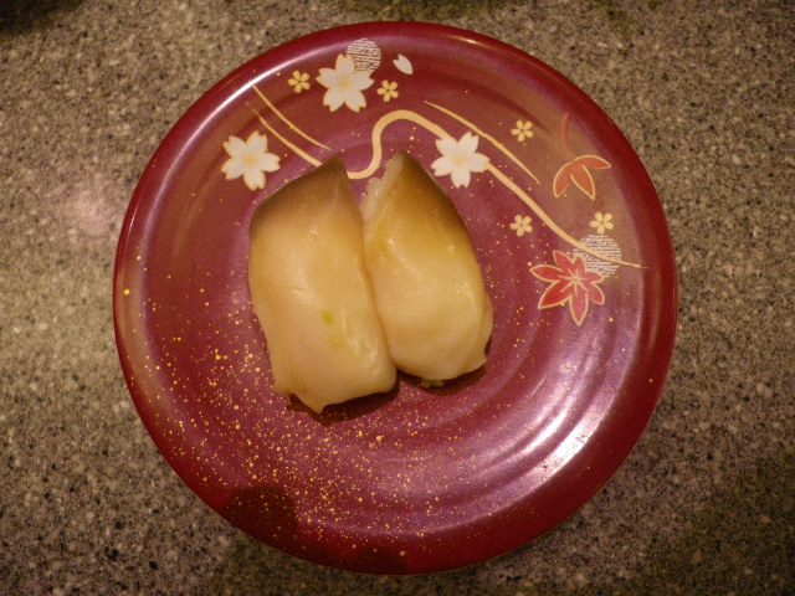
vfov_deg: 49.7
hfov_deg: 63.4
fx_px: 643
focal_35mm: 28
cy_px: 298
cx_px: 398
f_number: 2.6
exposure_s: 1/60
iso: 160
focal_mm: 4.9
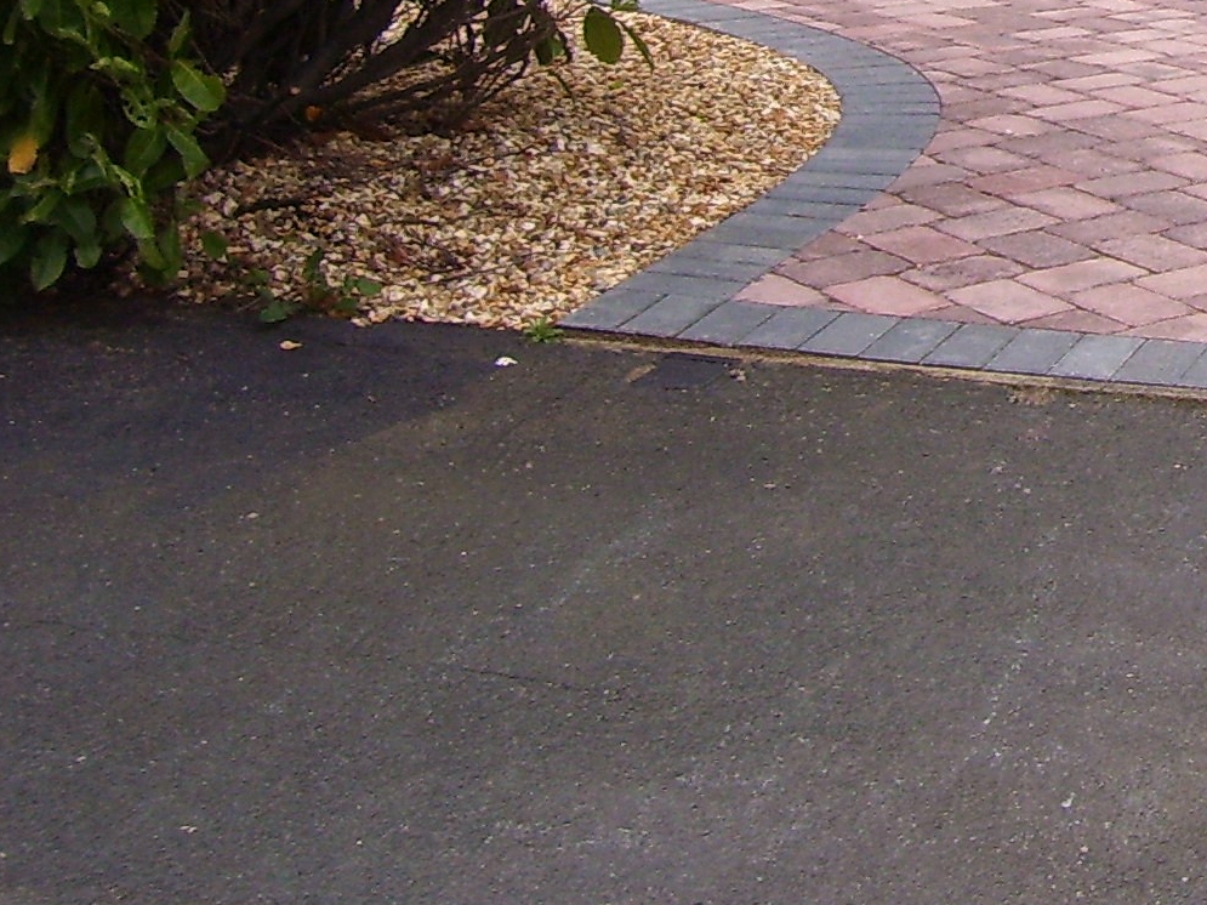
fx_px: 3068
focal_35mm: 88
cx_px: 1507
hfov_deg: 20.6
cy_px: -241
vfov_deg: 16.0
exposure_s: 1/250
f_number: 4.8
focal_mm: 5.6
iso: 80
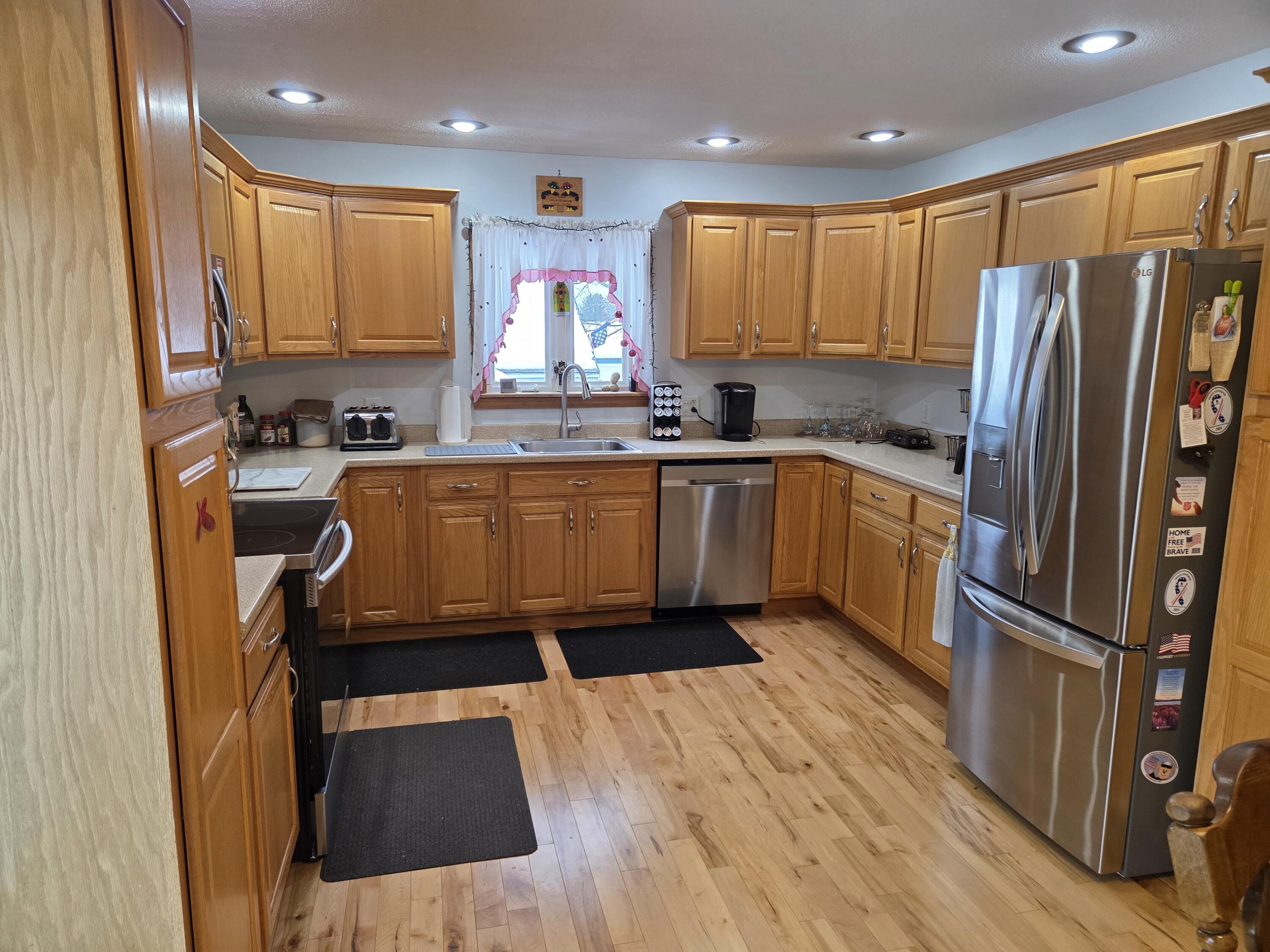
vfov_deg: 58.9
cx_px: 635
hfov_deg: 73.9
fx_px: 844
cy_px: 476
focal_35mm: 23
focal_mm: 5.4
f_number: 1.8
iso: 160
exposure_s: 1/120
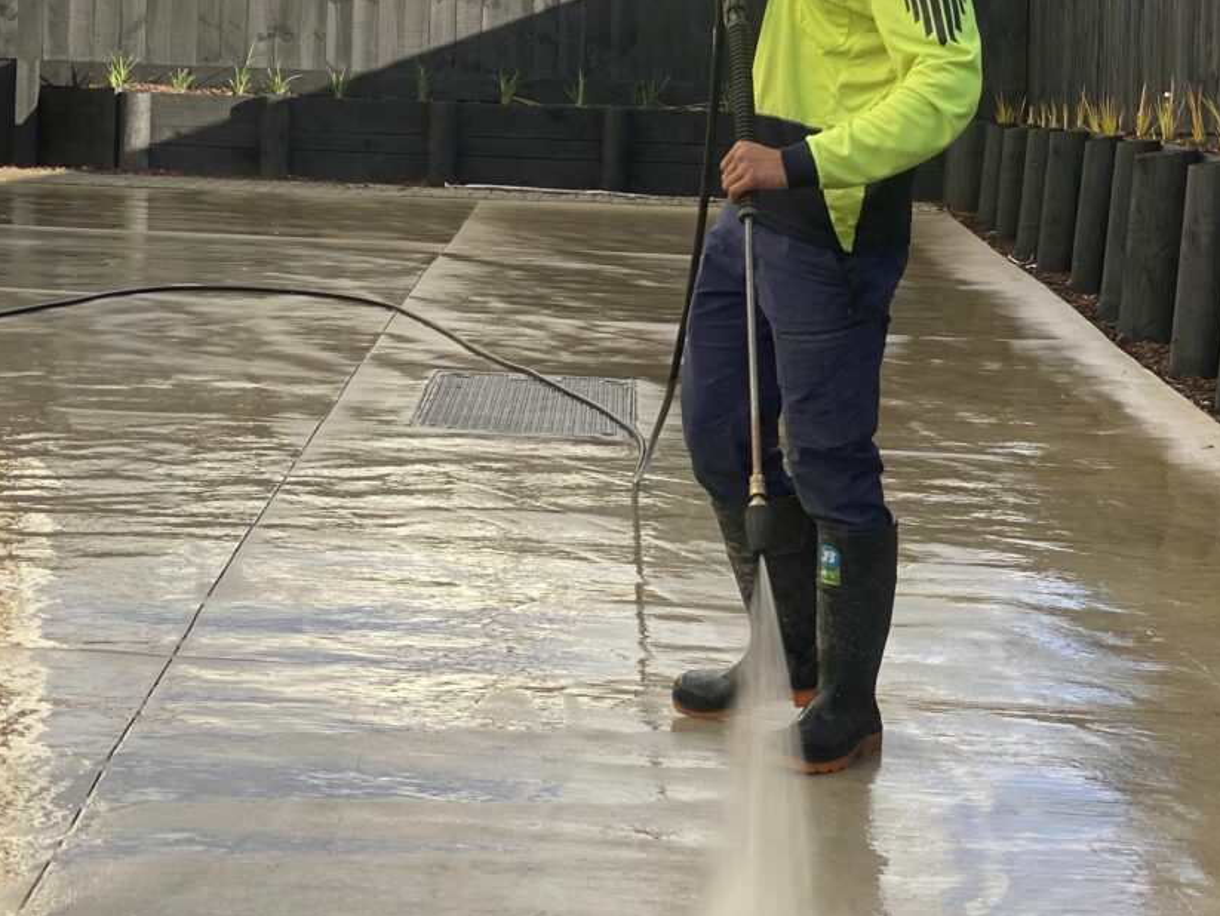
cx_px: 587
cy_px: 305
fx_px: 3420
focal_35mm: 97
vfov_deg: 15.2
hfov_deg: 20.2
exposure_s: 1/457
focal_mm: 6
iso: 20
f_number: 2
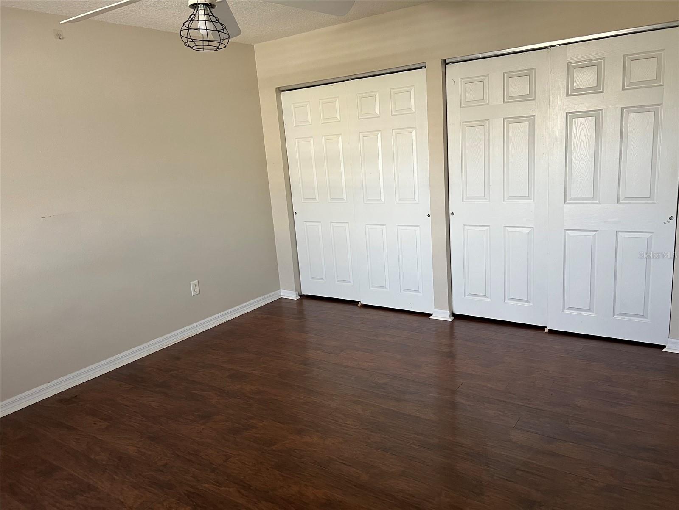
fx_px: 510
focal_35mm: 26
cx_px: 340
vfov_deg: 53.1
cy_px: 255
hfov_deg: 67.3
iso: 125
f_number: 1.5
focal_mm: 5.7
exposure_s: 1/87
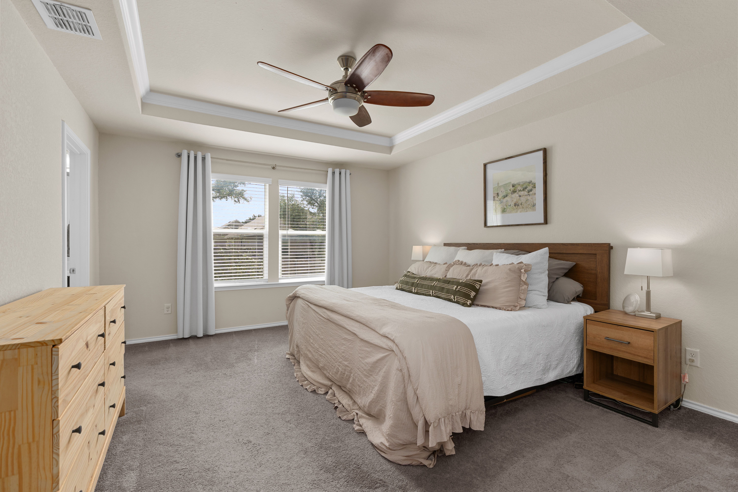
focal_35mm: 16
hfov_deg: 96.7
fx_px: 328
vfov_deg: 73.7
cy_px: 246
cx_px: 369
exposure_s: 1/160
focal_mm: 16
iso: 320
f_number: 7.1
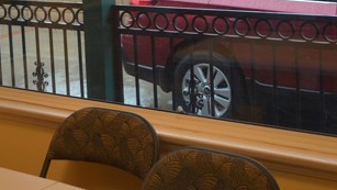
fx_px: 760
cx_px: 99
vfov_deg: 13.8
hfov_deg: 24.8
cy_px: -42
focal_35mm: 85
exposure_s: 1/60
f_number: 4.2
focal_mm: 26
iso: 500
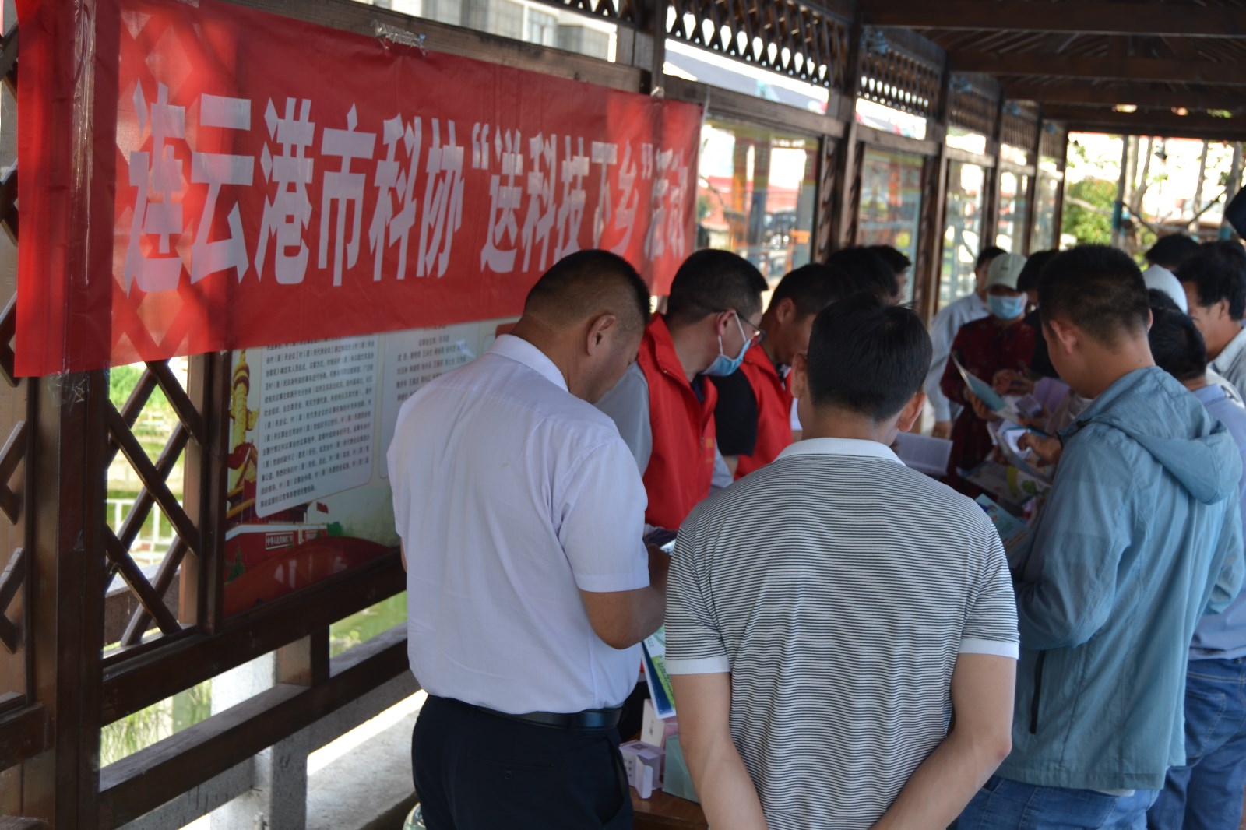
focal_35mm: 48
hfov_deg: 41.1
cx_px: 623
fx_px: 1661
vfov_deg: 28.1
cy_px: 415
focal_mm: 32
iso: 100
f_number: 5.6
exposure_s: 1/125
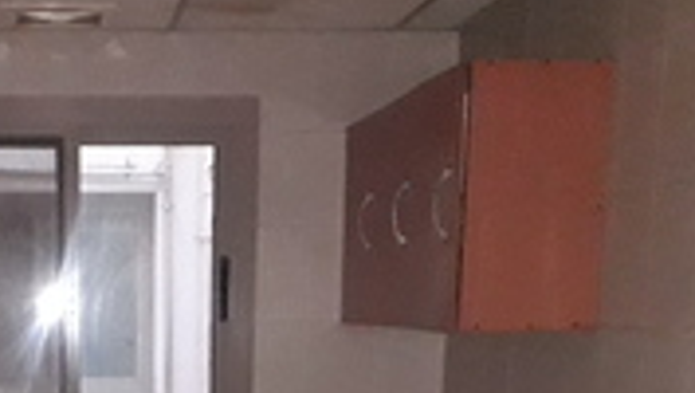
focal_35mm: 76
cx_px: 108
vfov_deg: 14.6
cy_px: 635
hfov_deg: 27.1
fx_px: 1402
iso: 500
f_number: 1.9
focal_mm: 3.6
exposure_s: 1/20
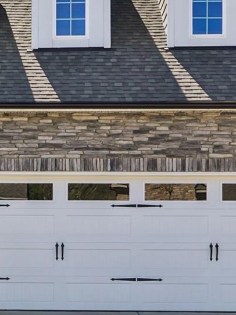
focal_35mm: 109
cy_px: 169
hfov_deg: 13.4
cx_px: 6
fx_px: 992
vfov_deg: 18.1
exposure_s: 1/90
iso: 100
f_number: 8
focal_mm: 20
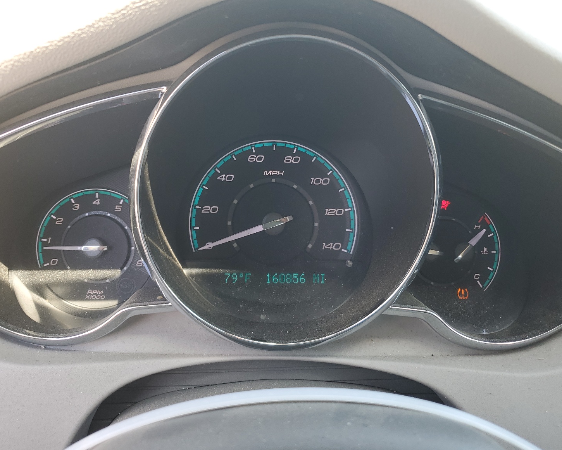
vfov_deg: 51.5
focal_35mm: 28
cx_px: 259
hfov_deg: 62.1
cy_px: 227
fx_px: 466
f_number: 1.5
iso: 50
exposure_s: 1/122
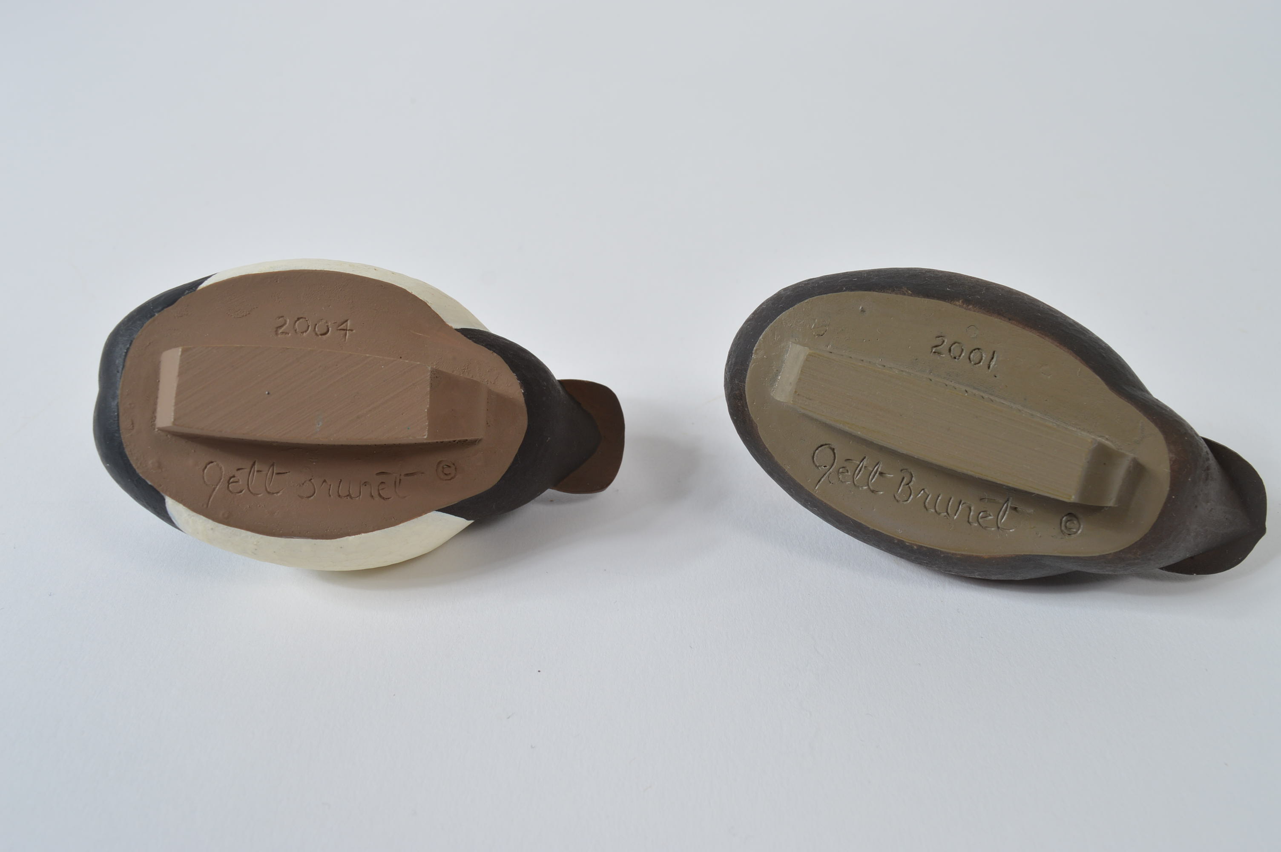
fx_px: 1173
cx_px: 640
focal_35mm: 33
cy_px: 426
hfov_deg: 57.3
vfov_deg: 39.9
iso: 100
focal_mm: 22
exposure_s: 1/100
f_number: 11
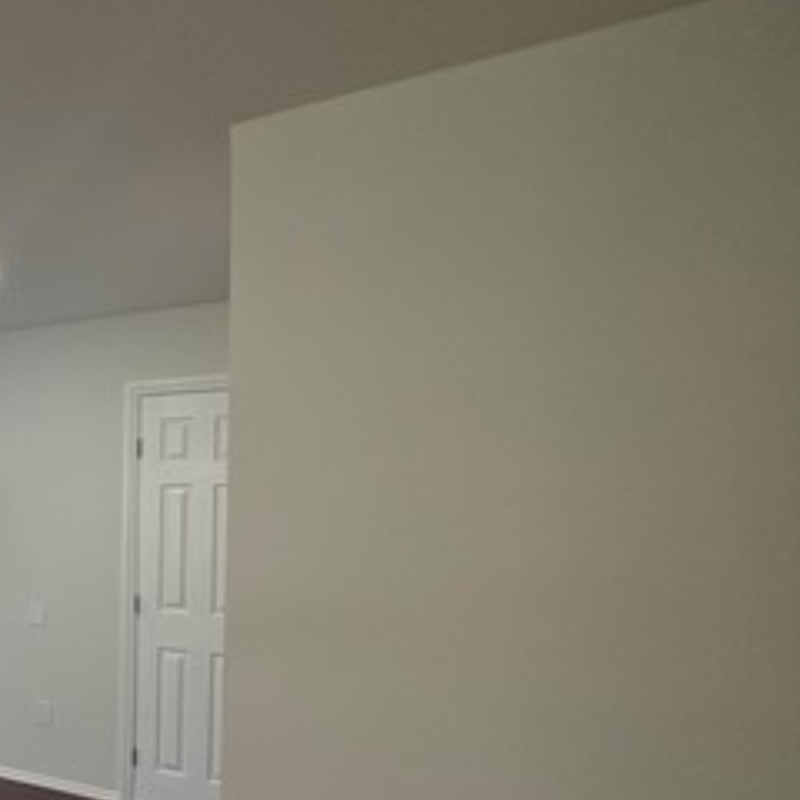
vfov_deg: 48.8
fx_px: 863
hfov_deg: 38.3
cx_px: -137
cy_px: 540
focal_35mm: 33
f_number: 2.2
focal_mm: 2.22
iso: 125
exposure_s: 1/136
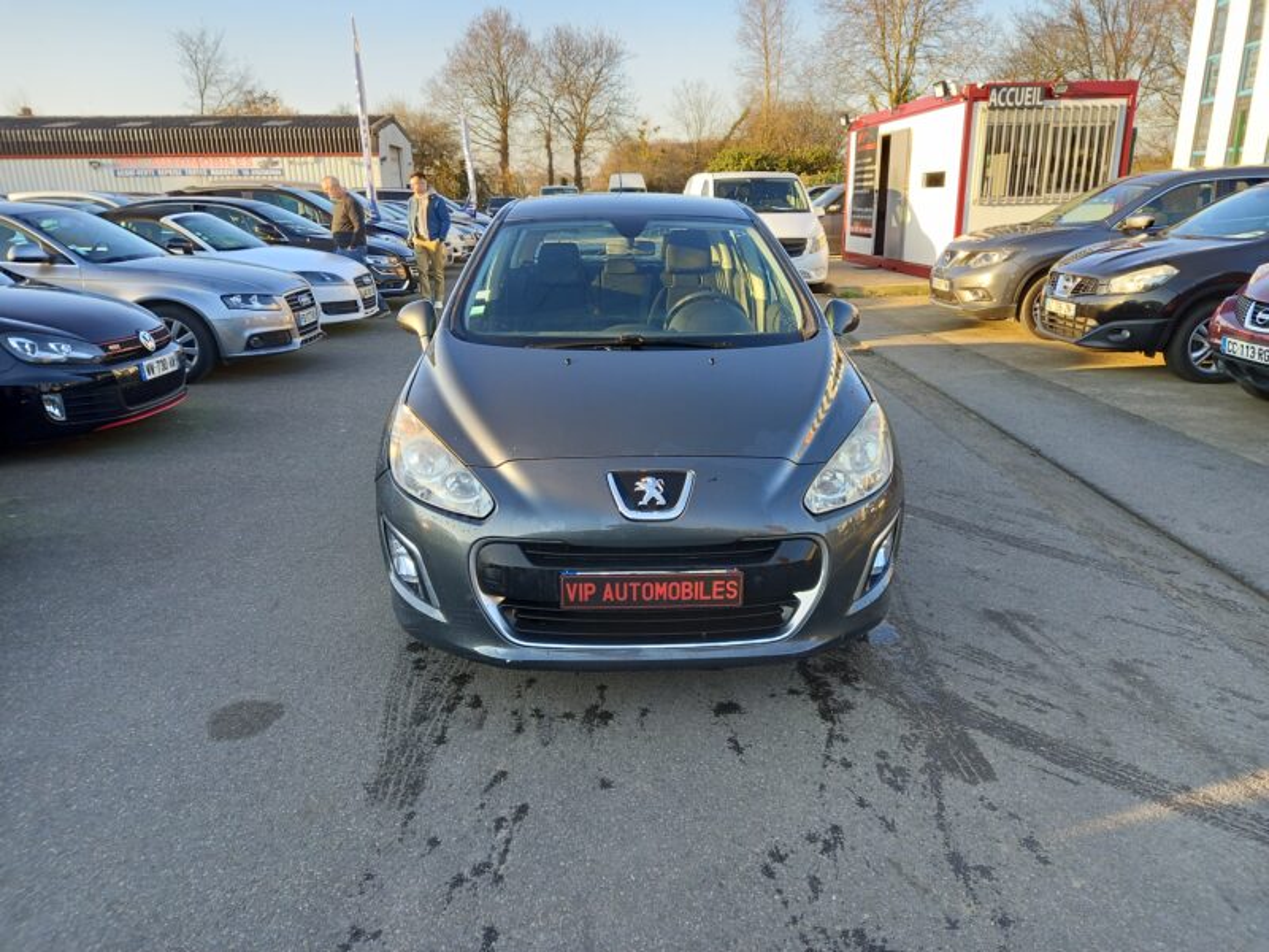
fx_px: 916
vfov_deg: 54.9
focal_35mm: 25
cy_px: 476
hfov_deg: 69.4
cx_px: 634
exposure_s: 1/100
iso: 50
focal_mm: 4.6
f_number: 2
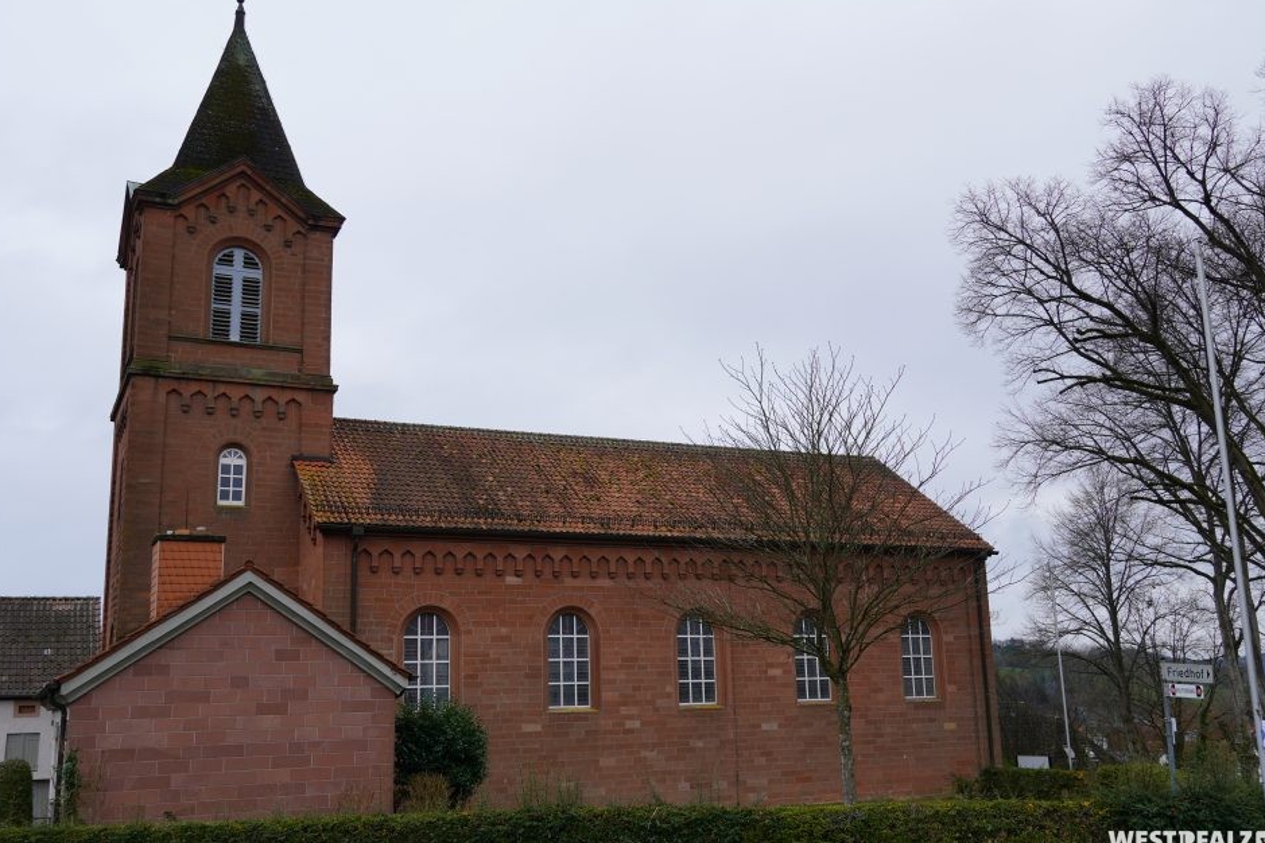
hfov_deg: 53.1
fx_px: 1265
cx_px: 653
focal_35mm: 36
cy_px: 422
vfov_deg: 36.9
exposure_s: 1/100
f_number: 6.3
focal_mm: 22
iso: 100
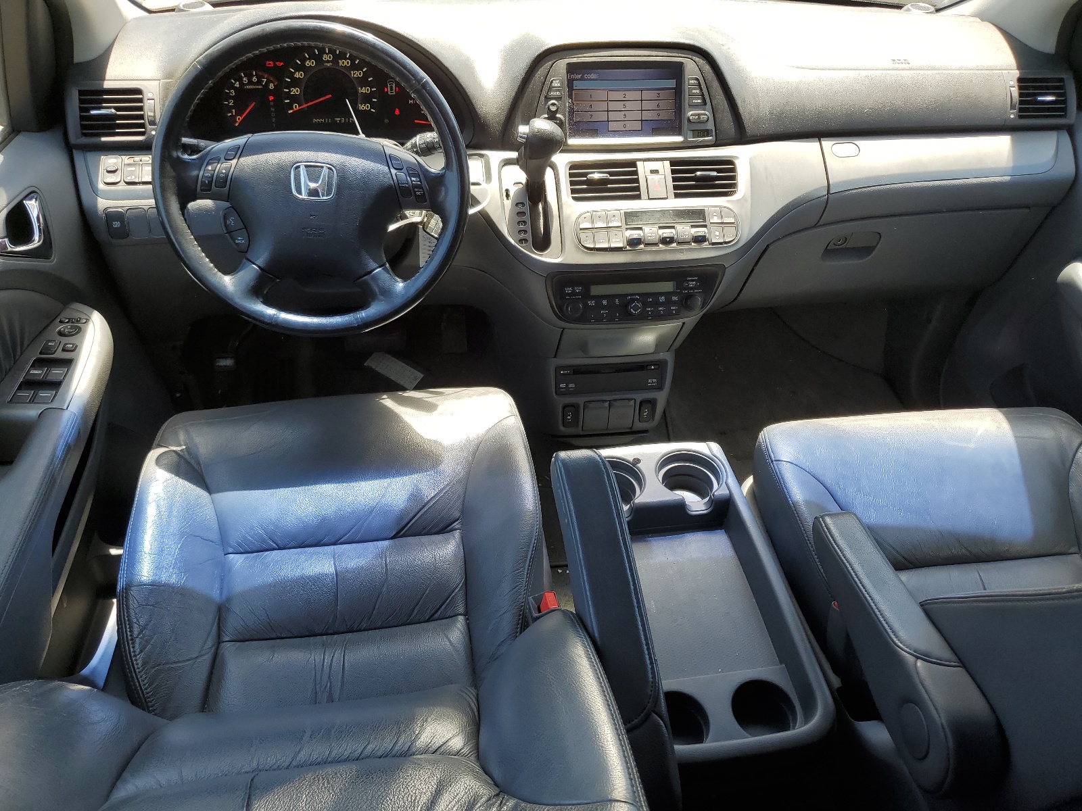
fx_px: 813
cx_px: 541
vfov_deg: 53.1
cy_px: 406
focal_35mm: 26
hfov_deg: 67.3
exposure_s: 1/385
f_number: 1.5
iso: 50
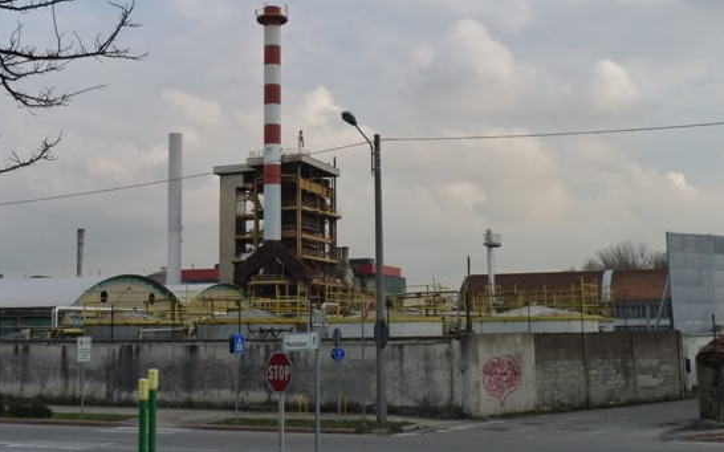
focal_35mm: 46
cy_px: 190
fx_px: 907
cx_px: 313
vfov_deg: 27.9
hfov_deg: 43.4
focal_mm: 6.6
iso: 125
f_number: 5.6
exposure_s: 1/250
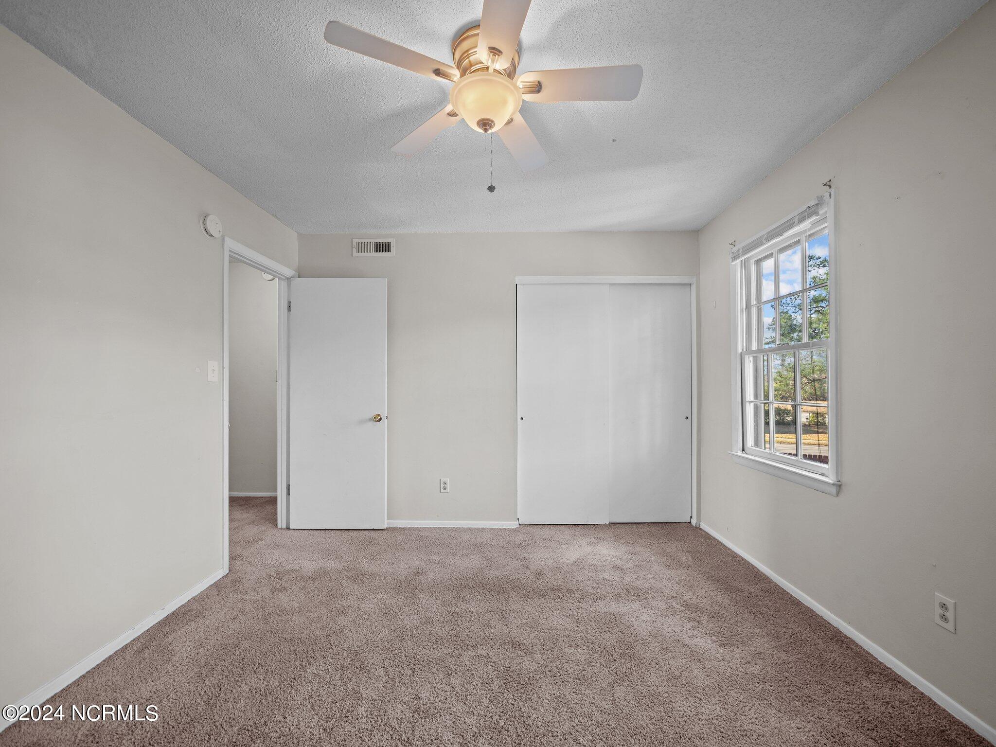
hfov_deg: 102.1
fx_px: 403
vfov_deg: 85.7
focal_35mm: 14
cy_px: 374
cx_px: 498
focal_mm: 7
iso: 200
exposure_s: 1/5
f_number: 4
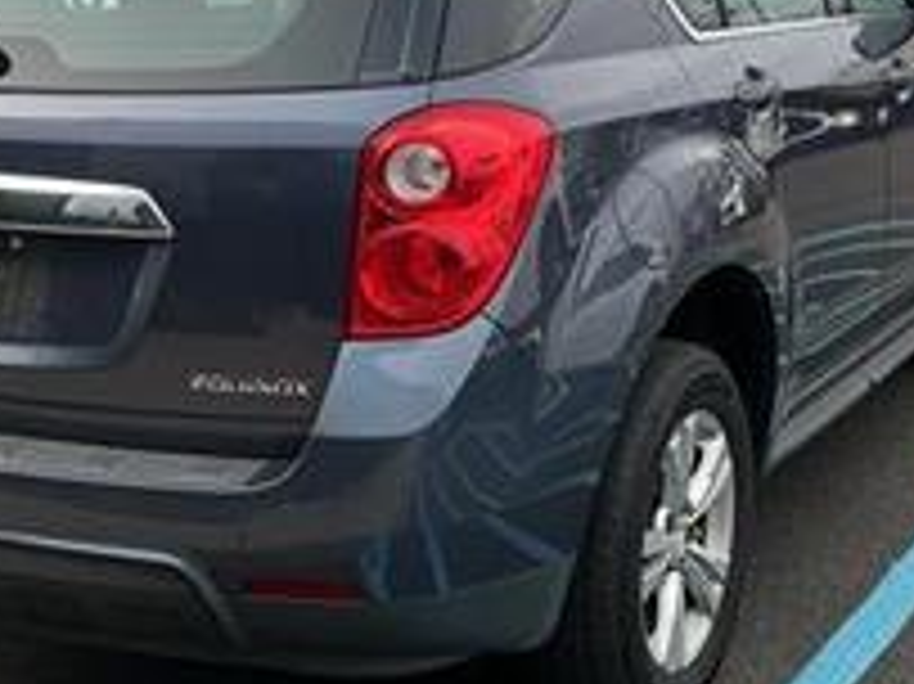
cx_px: 450
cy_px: 284
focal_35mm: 72
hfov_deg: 27.0
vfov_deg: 20.4
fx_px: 1900
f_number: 1.8
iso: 25
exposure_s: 1/297
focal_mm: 3
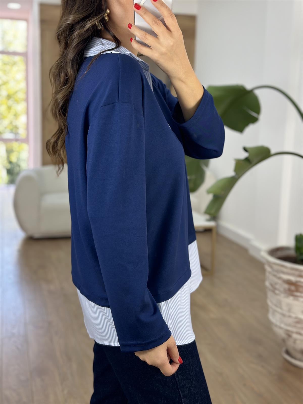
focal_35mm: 48
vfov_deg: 39.7
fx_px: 560
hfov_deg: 30.3
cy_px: 202
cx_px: 152
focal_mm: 6.86
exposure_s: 1/100
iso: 64
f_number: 1.78
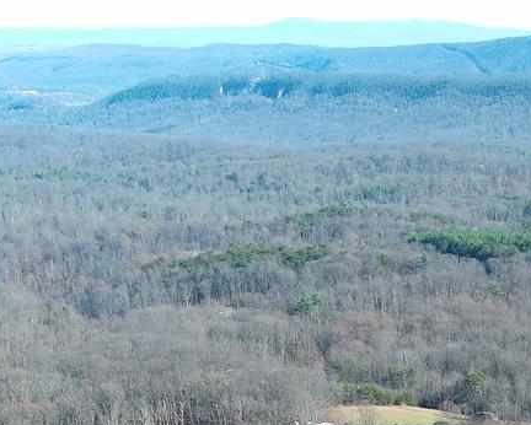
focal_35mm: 129
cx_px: 702
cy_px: 698
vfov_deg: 11.3
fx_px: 2028
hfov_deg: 14.3
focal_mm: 10.57
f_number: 2.8
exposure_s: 1/480
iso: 100
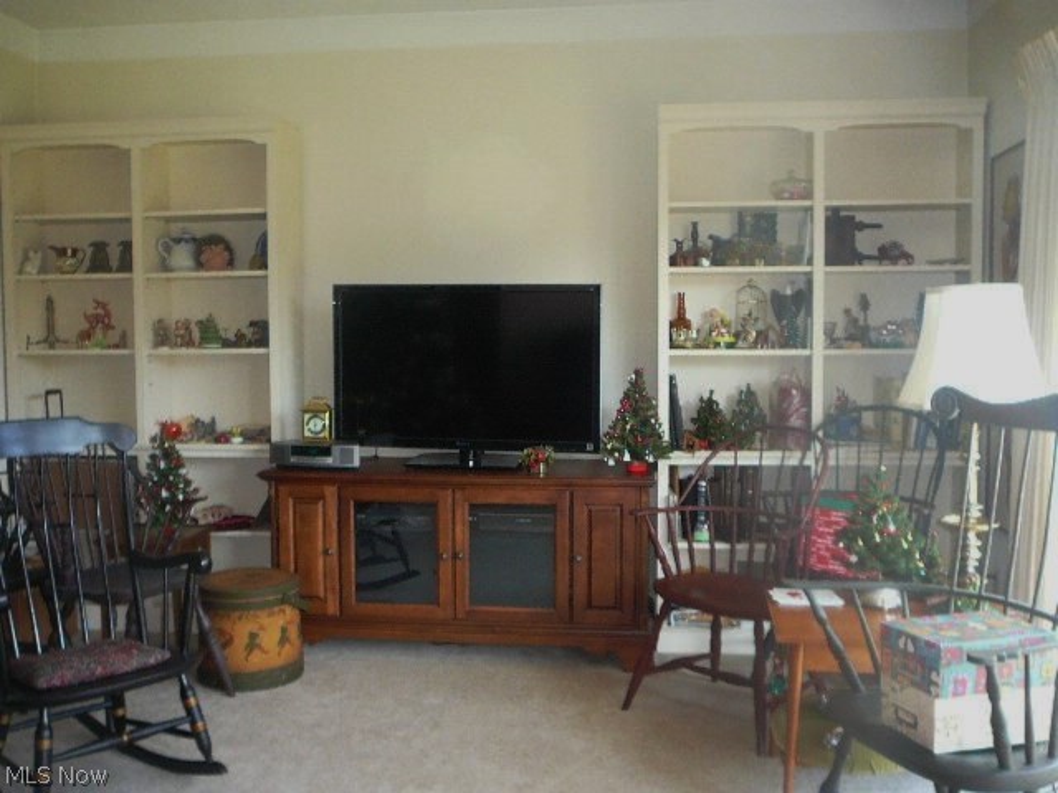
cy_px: 396
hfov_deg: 52.6
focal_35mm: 35
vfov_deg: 40.7
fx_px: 1070
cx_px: 529
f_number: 2.8
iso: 250
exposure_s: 1/30
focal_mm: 5.2
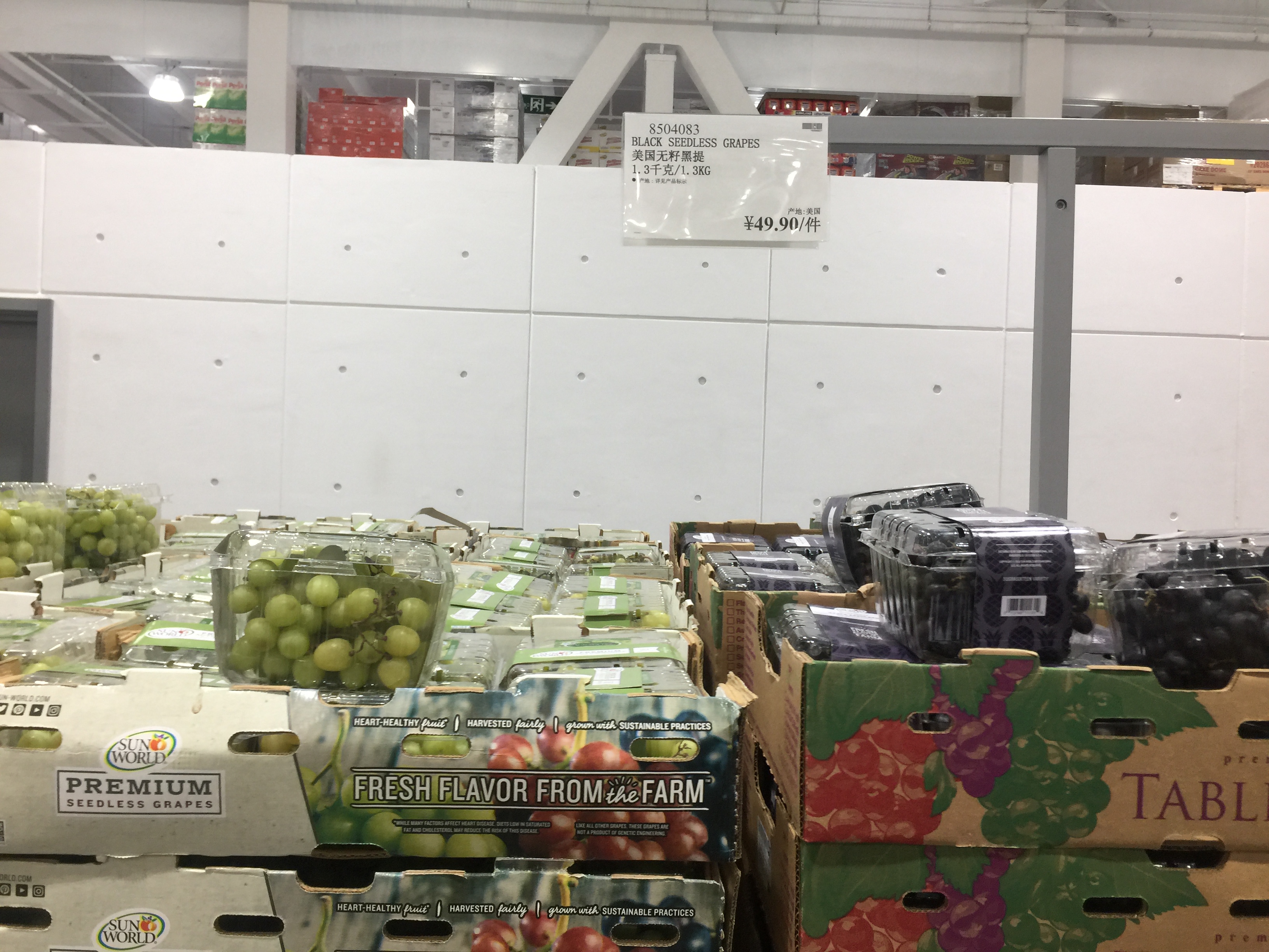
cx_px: 634
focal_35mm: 29
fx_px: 1063
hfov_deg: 61.7
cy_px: 476
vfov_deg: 48.2
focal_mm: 4.15
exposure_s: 1/33
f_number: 2.2
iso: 40
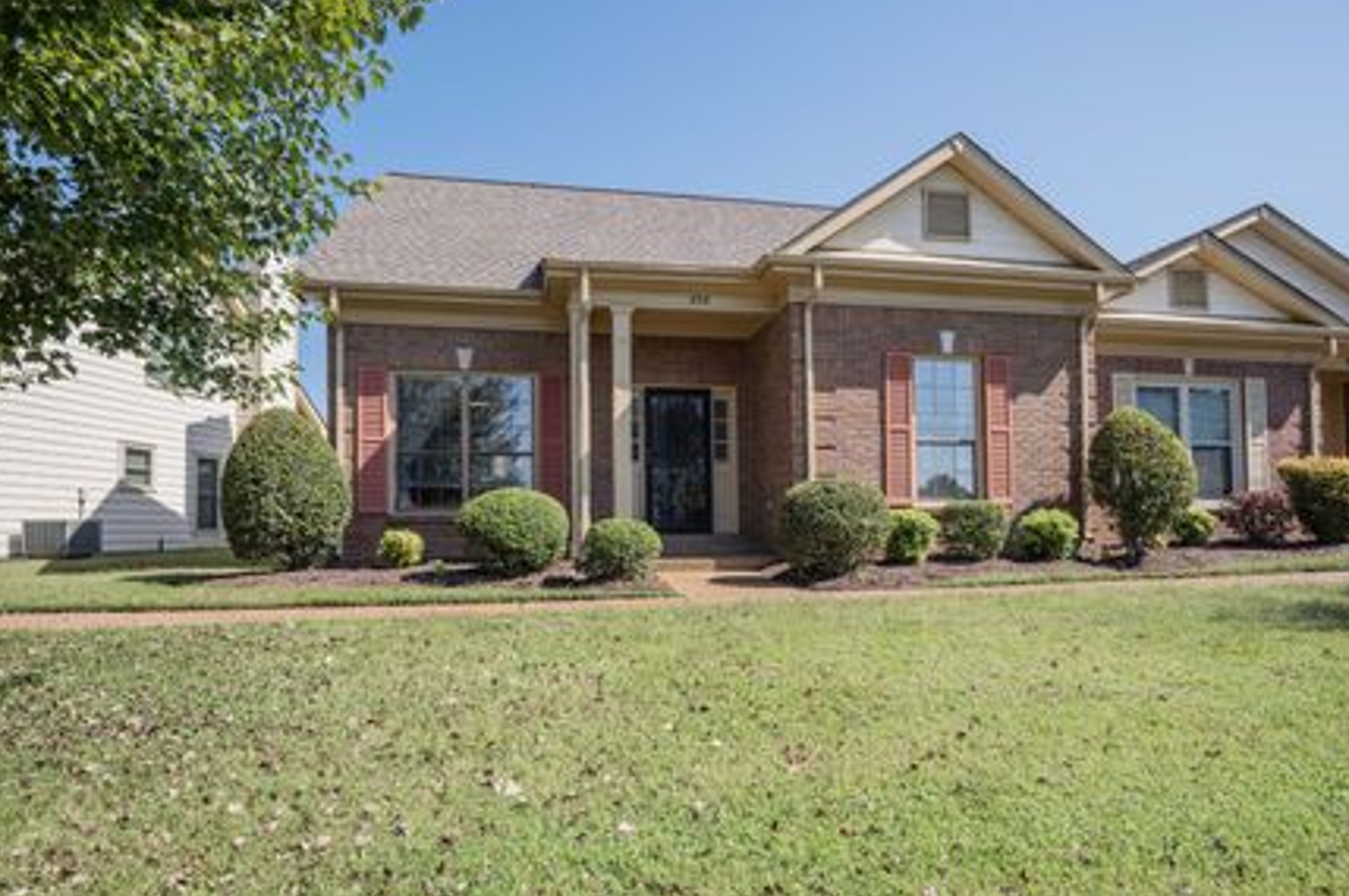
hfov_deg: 79.6
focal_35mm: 22
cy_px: 505
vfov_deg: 57.9
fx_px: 808
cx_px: 717
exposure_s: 1/800
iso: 125
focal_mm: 18.5
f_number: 4
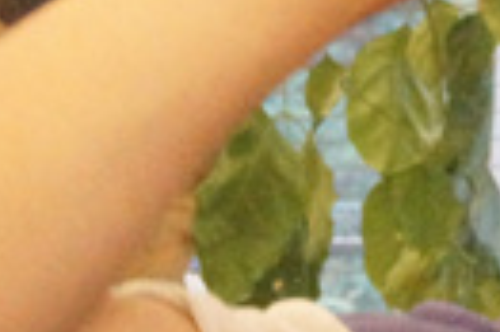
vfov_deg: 4.8
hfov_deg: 7.1
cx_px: 744
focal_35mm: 288
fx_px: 3995
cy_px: 10
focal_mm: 50
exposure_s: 1/15
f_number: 22
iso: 12800
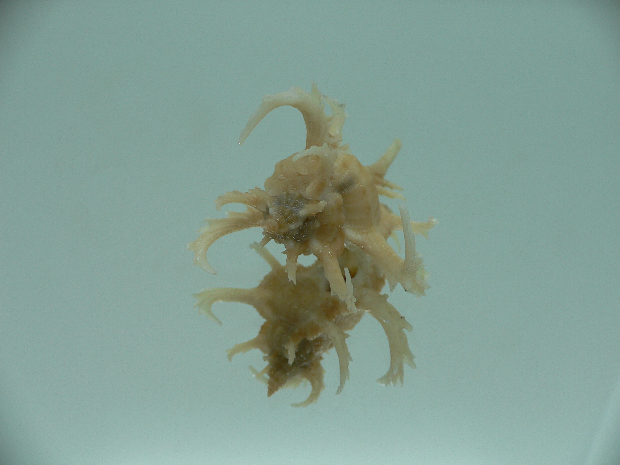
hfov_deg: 52.6
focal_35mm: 35
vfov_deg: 40.7
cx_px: 310
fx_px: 627
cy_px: 232
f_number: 2.8
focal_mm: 4.6
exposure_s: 1/80
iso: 80
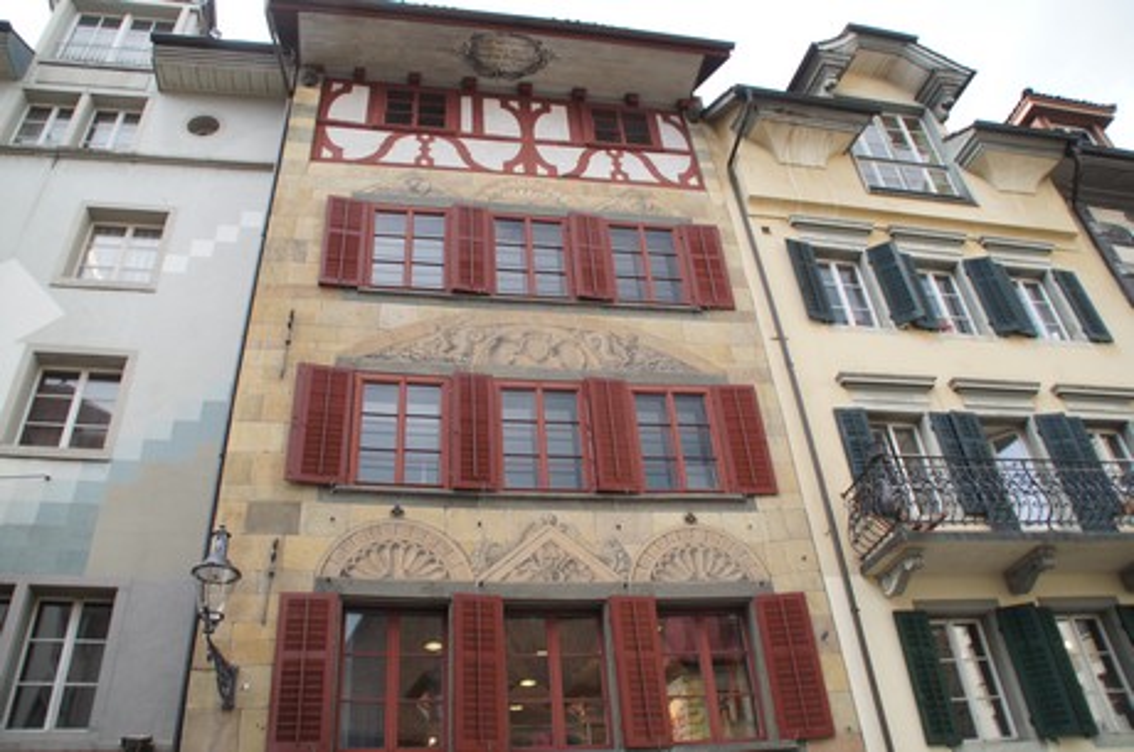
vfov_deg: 47.8
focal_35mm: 27
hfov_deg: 67.5
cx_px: 567
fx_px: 849
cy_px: 376
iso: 100
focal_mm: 18
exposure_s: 1/125
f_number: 5.6
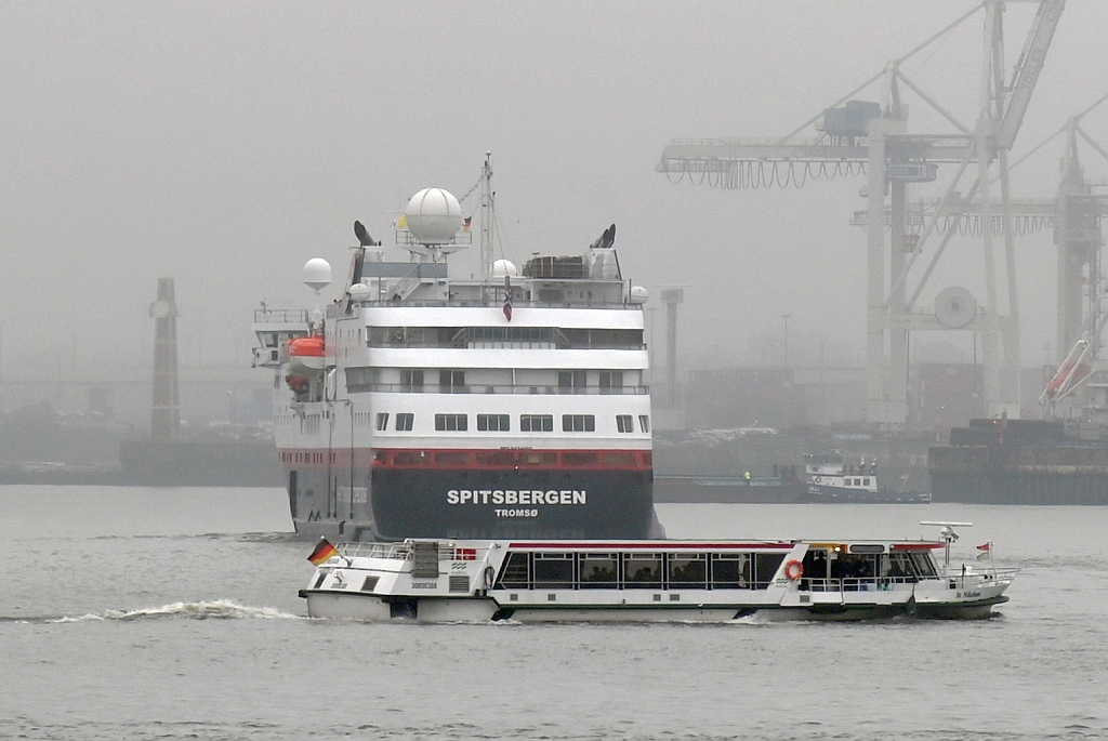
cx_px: 554
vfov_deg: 11.4
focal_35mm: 120
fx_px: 3697
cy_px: 370
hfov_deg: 17.0
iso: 200
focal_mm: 120
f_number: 5
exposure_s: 1/500
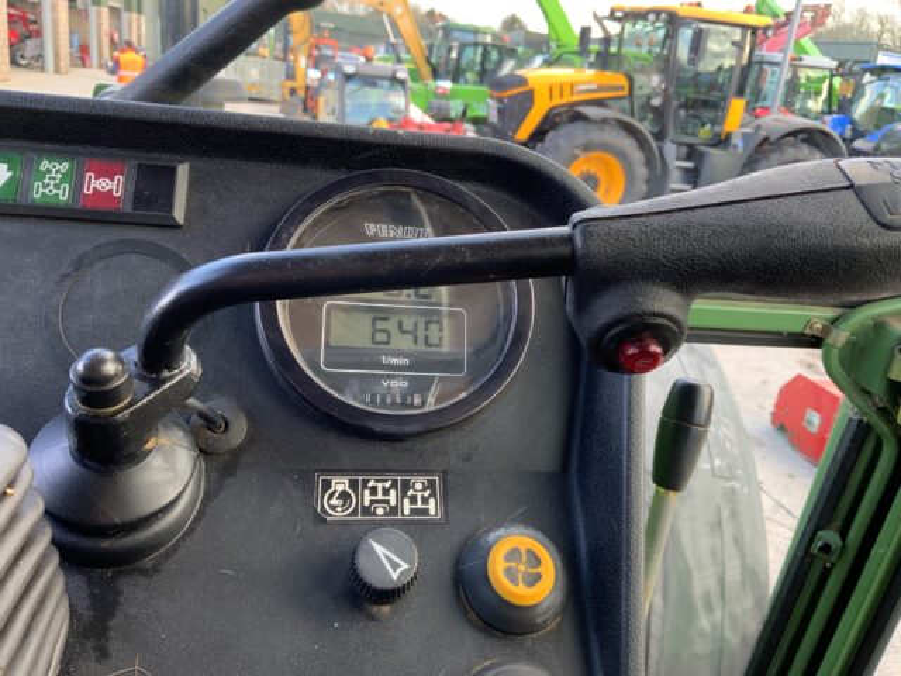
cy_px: 338
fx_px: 755
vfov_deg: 48.2
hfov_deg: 61.7
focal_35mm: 29
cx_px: 450
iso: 64
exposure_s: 1/92
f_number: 1.8
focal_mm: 3
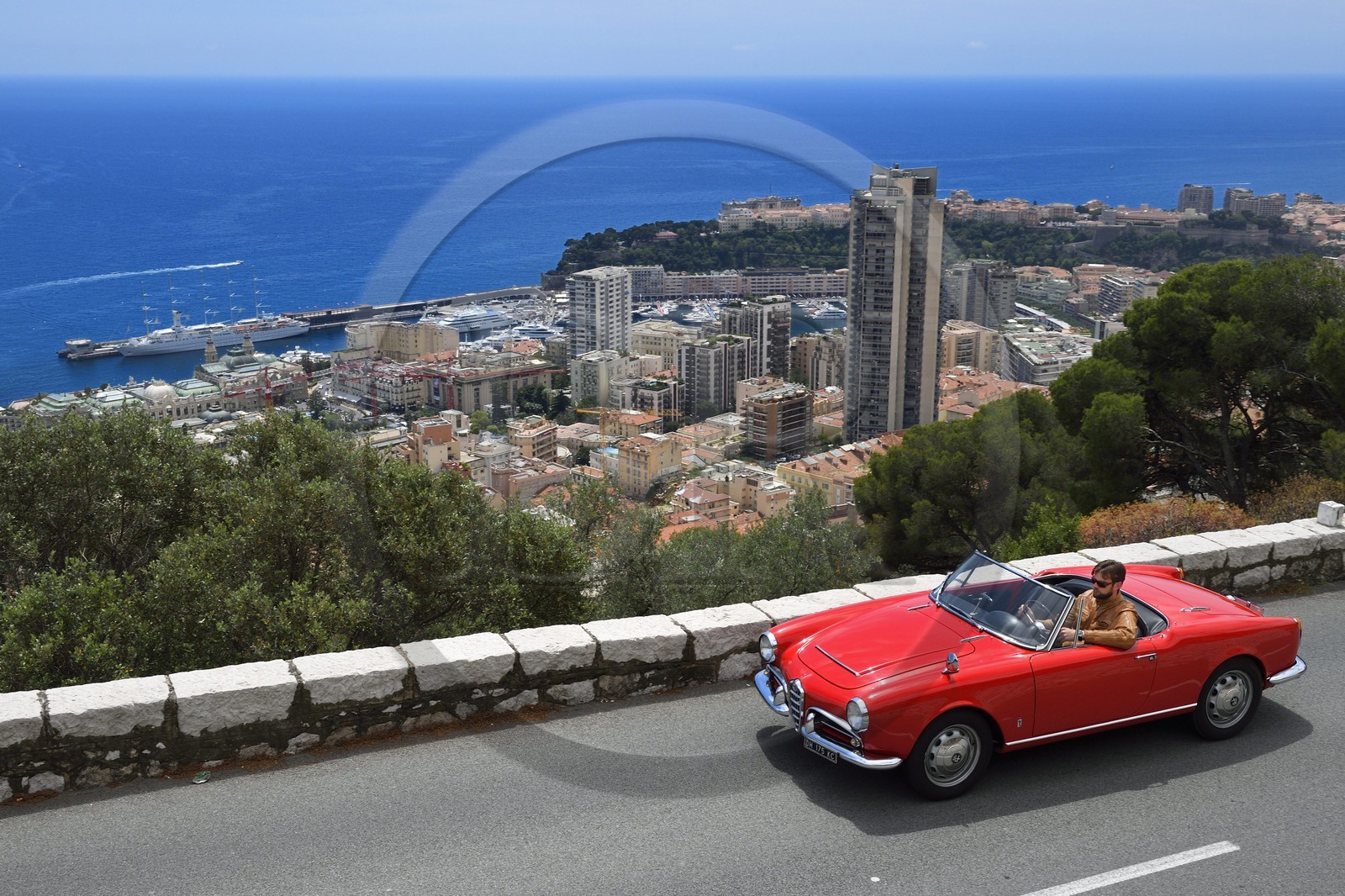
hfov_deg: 54.4
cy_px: 448
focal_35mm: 35
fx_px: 1307
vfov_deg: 37.8
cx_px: 672
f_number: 14
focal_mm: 35
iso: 400
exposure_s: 1/500
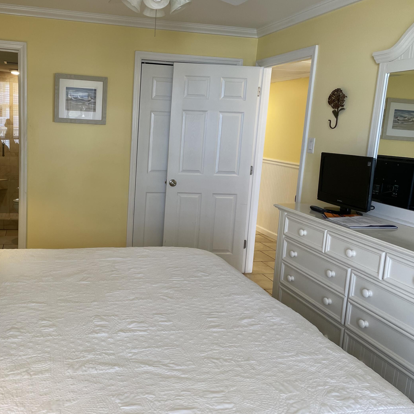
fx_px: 447
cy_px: 193
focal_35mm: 33
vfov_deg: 49.7
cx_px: 124
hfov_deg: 48.5
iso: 64
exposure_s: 1/60
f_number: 1.6
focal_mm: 4.2
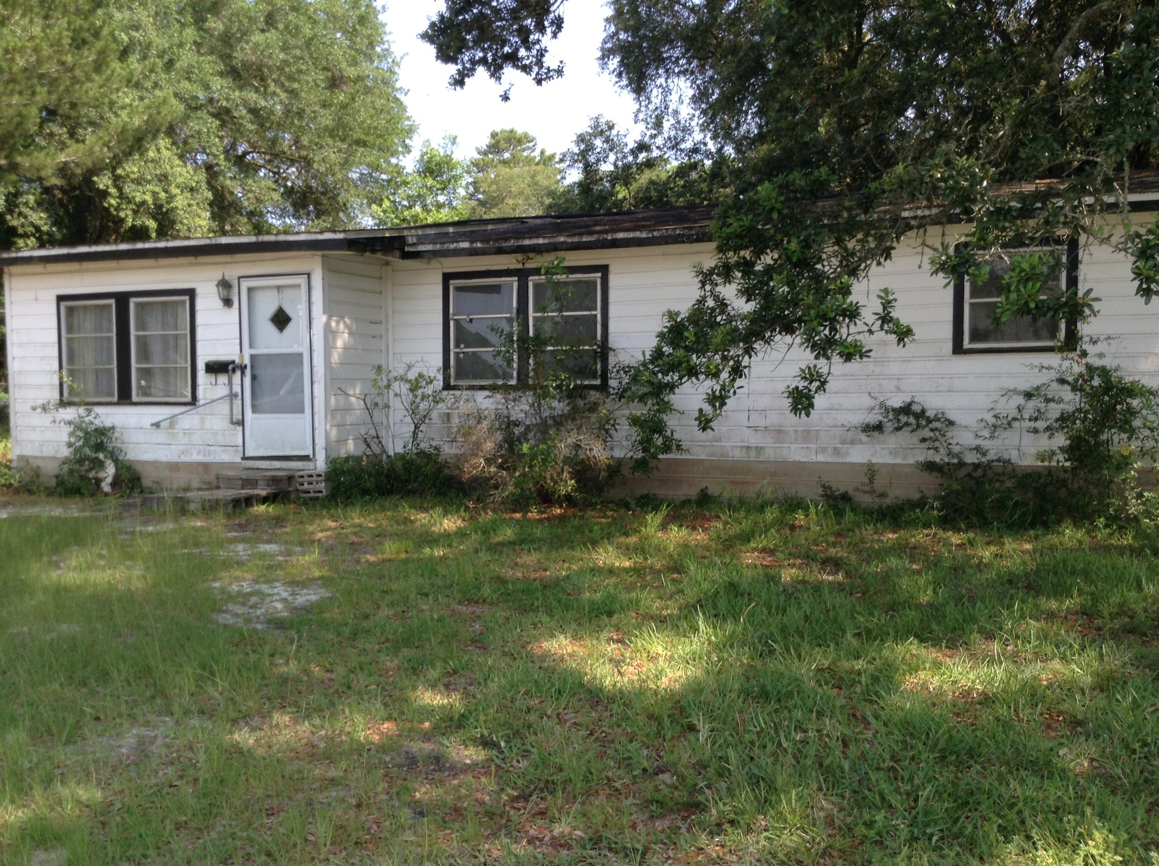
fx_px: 1103
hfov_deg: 55.4
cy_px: 433
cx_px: 580
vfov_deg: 42.8
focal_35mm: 33
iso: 25
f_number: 2.4
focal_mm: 3.3
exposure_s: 1/267
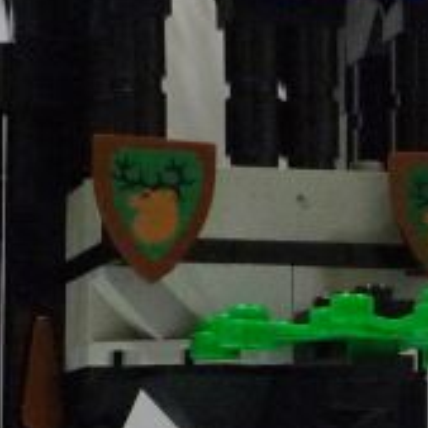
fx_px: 1874
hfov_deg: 13.0
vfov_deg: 12.9
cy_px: 425
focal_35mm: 134
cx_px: 276
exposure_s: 1/20
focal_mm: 4.4
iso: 400
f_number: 2.8
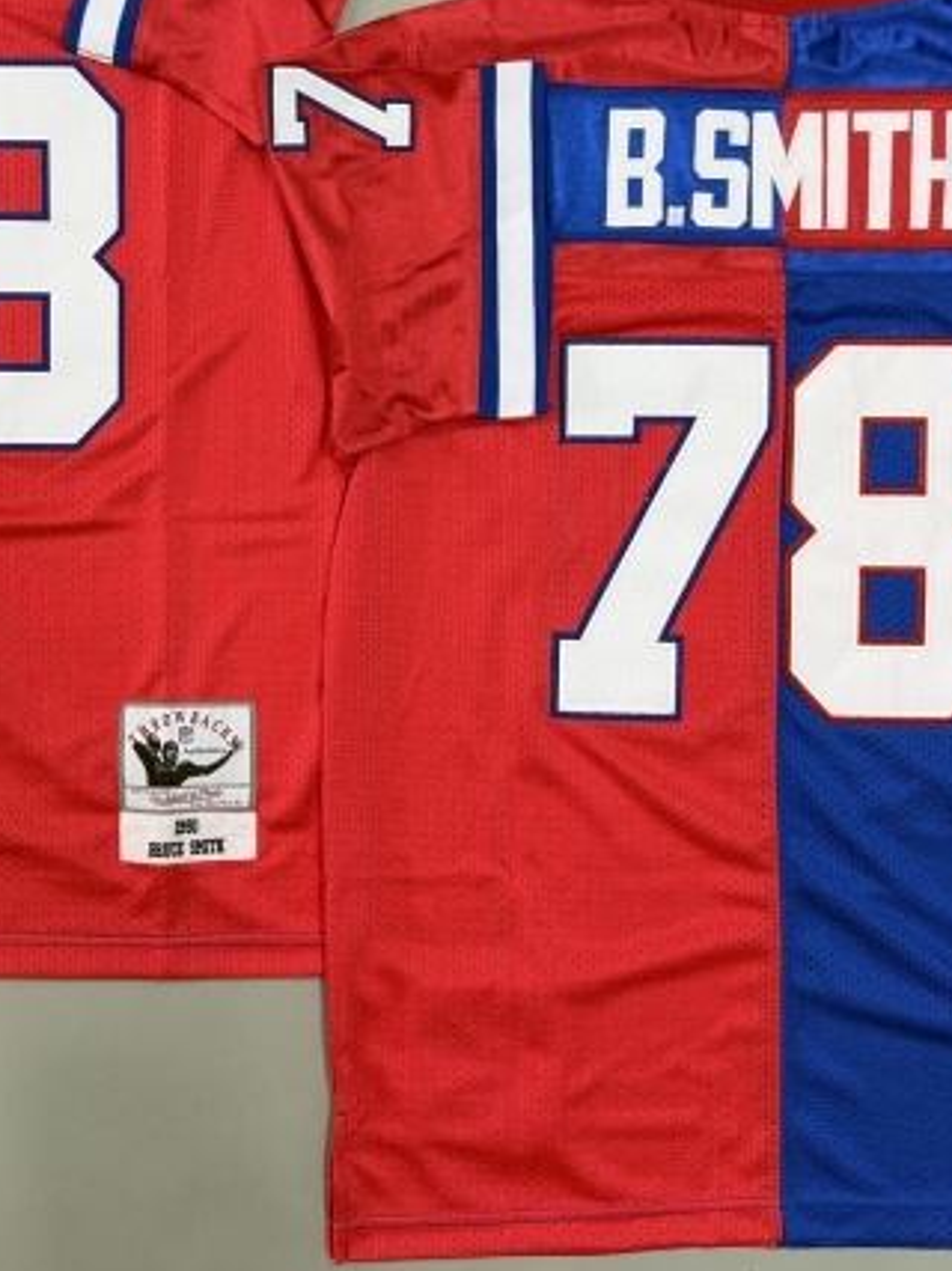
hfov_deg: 32.0
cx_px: 333
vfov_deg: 41.6
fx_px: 1651
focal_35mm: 45
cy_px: 438
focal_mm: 6.76
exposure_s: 1/50
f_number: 1.78
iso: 125
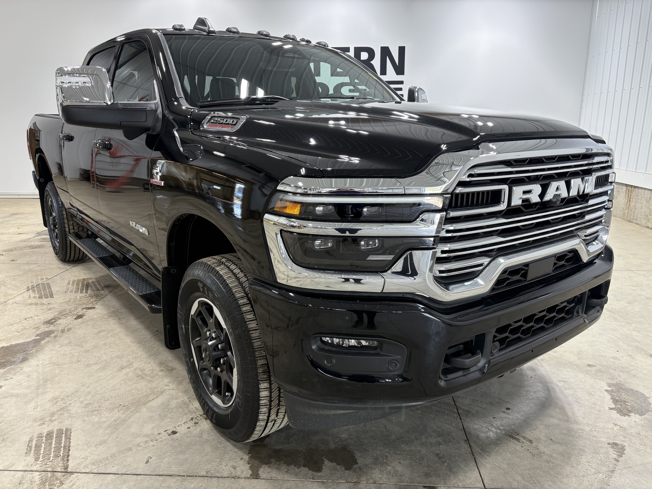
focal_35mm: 26
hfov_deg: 67.3
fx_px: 490
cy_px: 244
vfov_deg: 53.1
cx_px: 326
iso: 100
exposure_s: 1/125
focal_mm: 5.96
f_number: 1.6
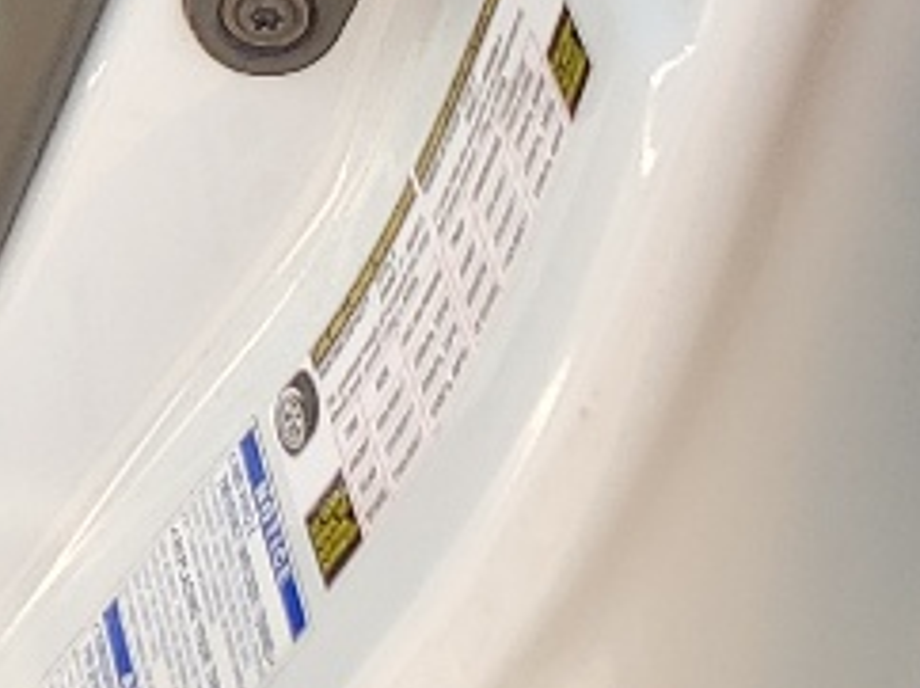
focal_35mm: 172
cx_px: -1224
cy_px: -1353
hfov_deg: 10.1
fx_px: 4567
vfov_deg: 7.6
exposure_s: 1/286
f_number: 1.5
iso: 50
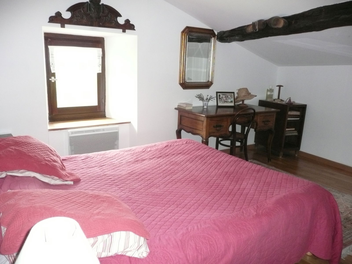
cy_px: 132
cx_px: 176
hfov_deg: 63.4
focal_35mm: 28
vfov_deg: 49.7
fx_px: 285
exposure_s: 1/30
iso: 400
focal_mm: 4.6
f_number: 3.3
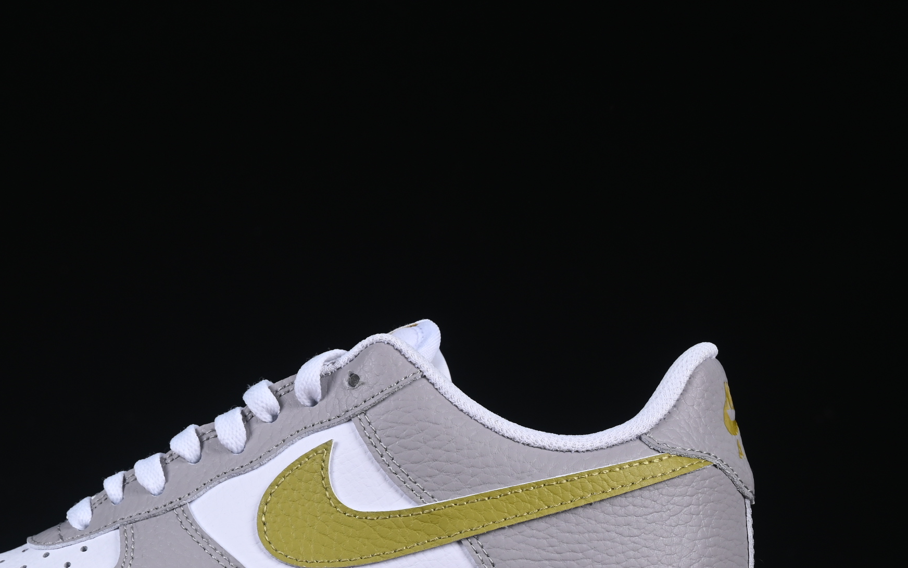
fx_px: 3019
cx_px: 277
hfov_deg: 17.0
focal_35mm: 122
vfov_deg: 10.7
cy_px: 460
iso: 160
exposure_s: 1/80
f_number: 8
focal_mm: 50
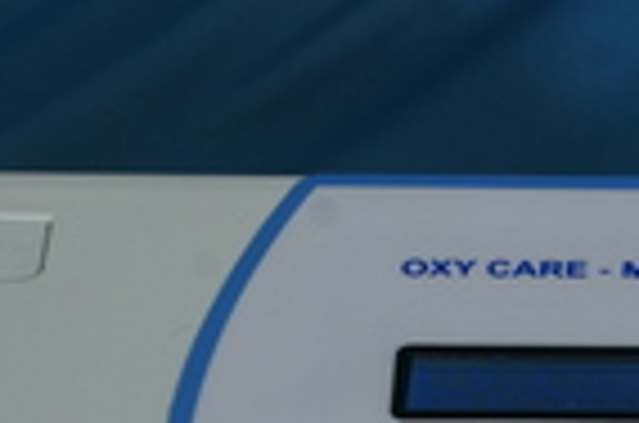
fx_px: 4211
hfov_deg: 8.7
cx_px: 162
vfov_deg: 5.7
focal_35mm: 238
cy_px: 558
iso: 200
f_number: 8
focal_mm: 45
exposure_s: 1/90
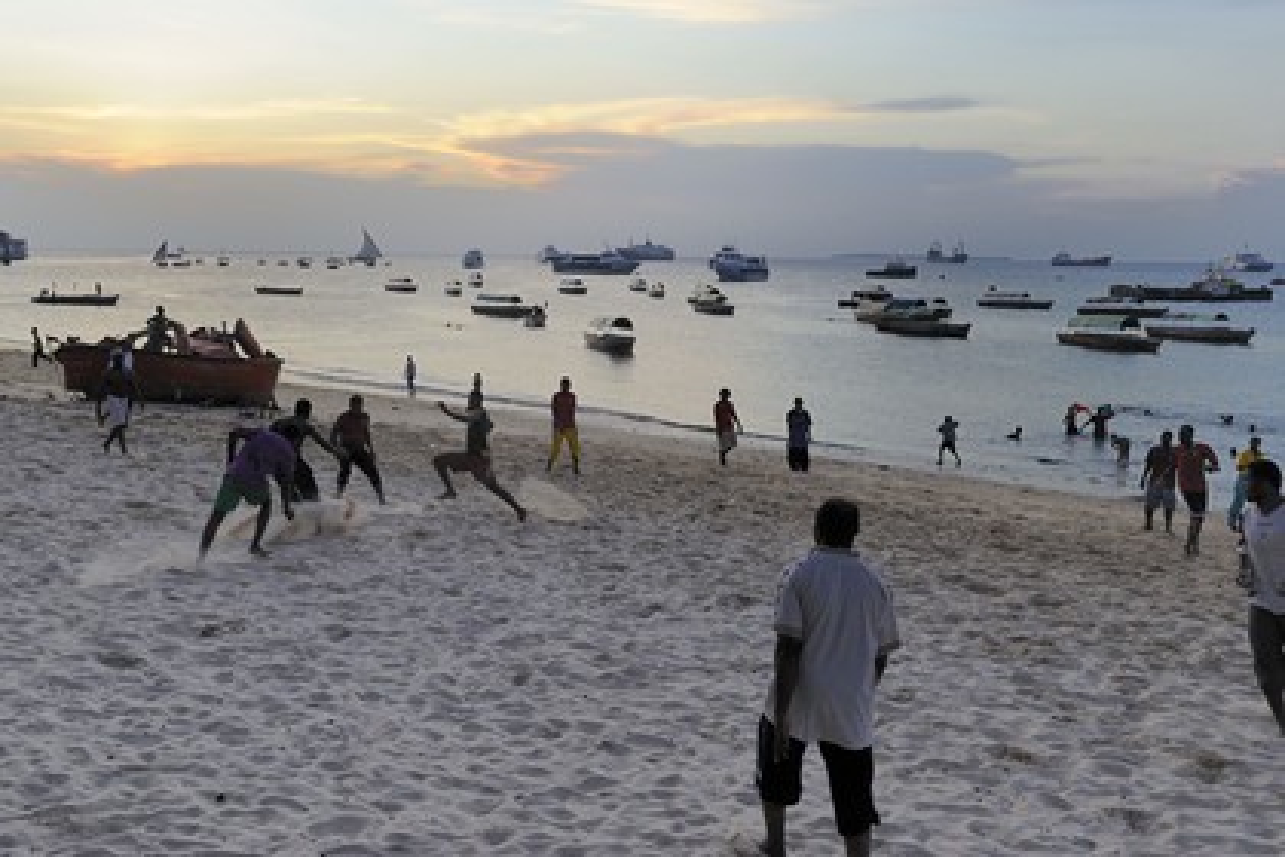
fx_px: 1285
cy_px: 428
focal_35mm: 36
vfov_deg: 36.9
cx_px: 642
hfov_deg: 53.1
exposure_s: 1/250
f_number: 6.3
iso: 800
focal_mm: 36
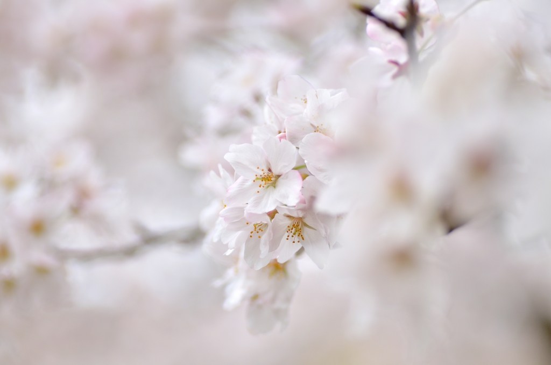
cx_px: 276
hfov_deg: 15.2
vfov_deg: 10.1
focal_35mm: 135
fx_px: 2062
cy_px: 182
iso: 160
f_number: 3.5
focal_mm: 90
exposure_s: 1/1000
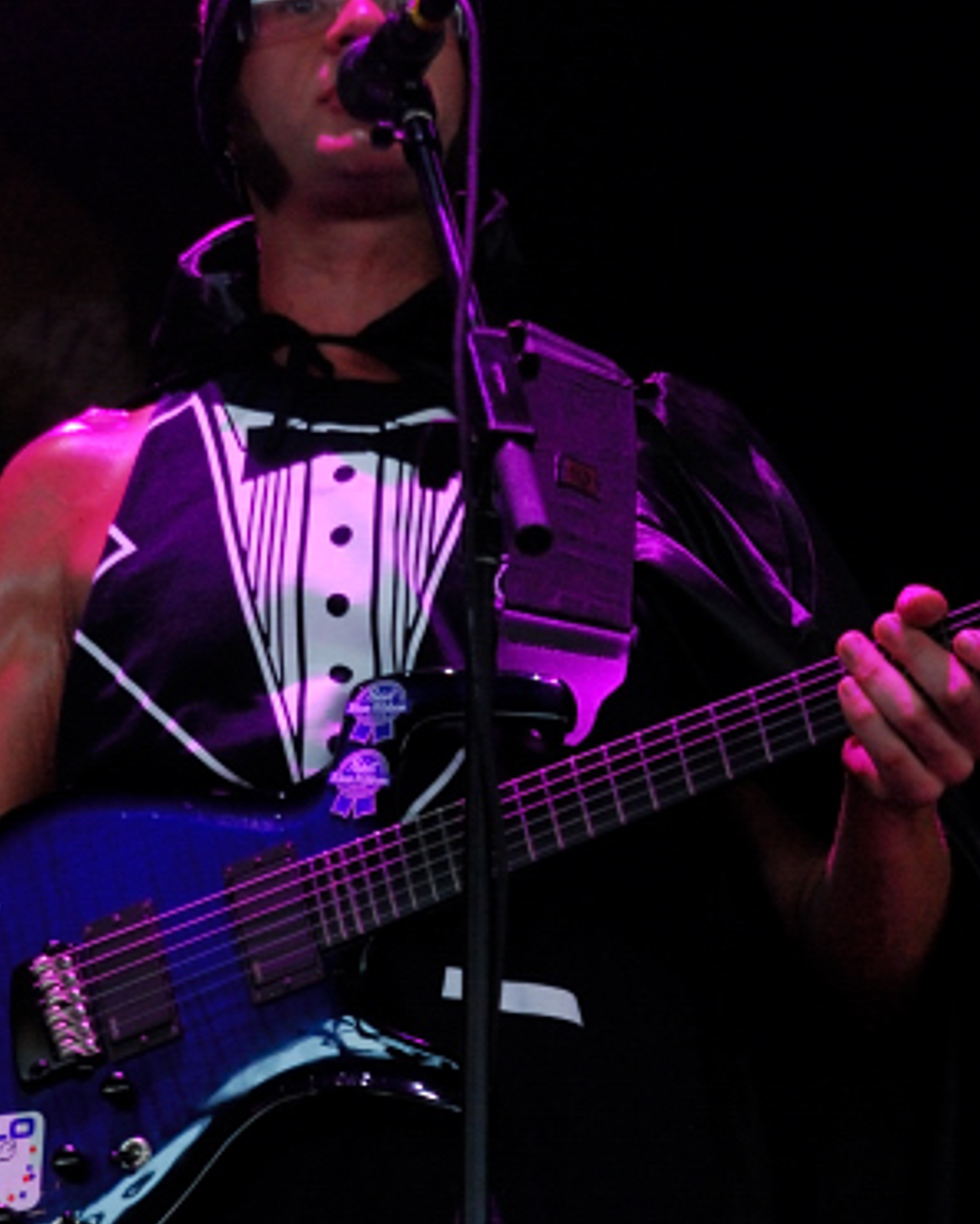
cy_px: 660
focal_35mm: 171
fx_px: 6188
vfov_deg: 11.3
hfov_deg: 9.1
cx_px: 358
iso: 1000
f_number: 5.6
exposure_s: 1/125
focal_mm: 75
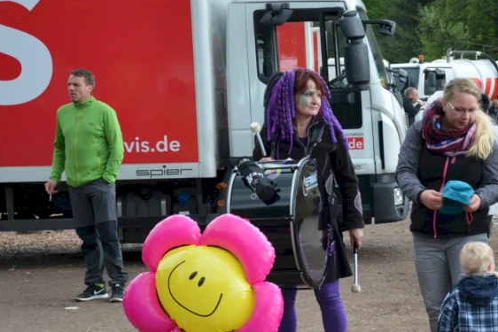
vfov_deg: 11.1
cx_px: 447
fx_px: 1701
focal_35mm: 123
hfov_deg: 16.4
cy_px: 219
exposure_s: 1/640
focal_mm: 45
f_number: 4.8
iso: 800
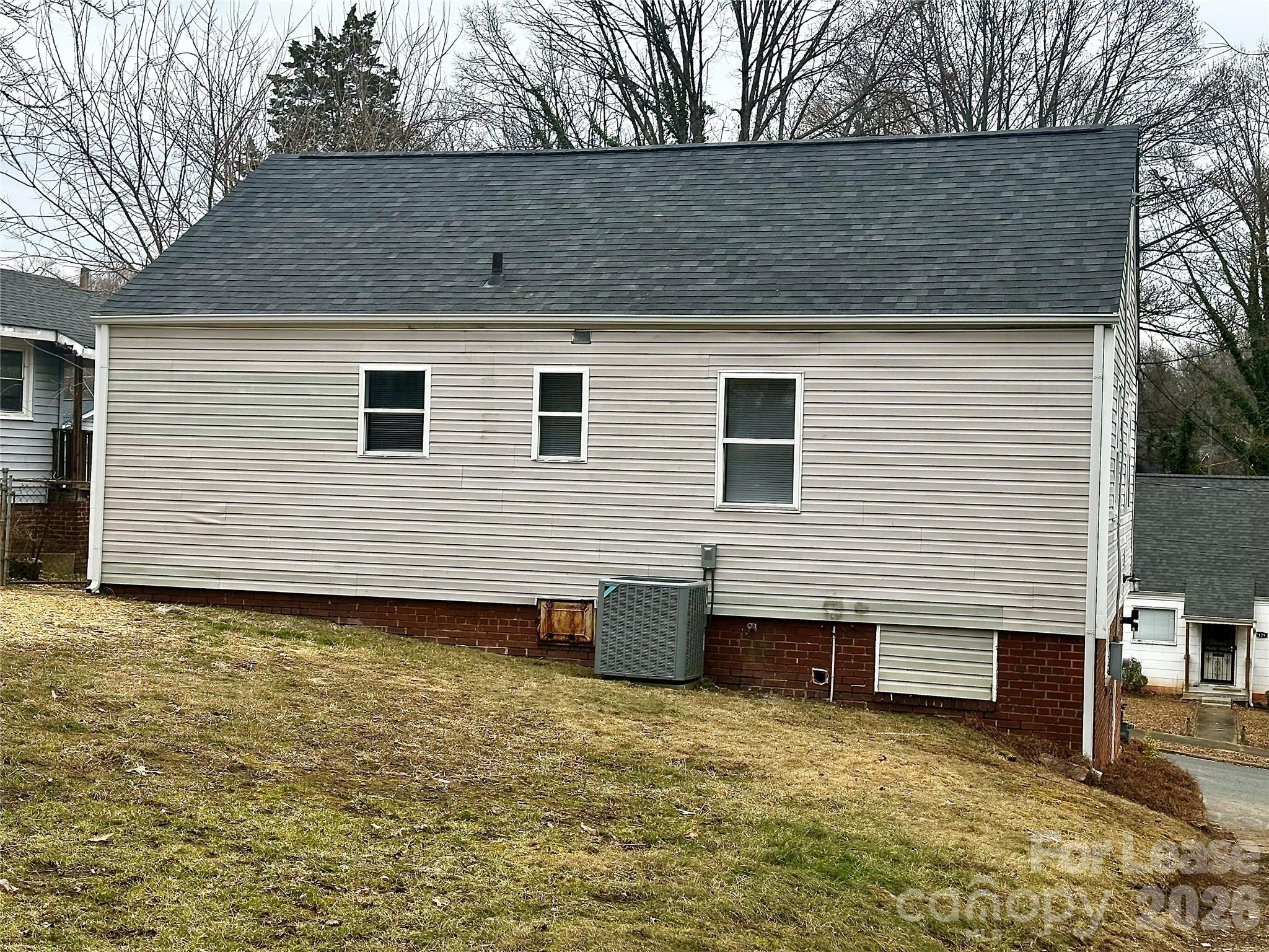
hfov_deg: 39.7
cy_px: 476
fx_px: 1760
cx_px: 634
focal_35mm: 48
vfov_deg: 30.3
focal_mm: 6.86
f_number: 1.78
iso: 64
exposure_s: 1/850
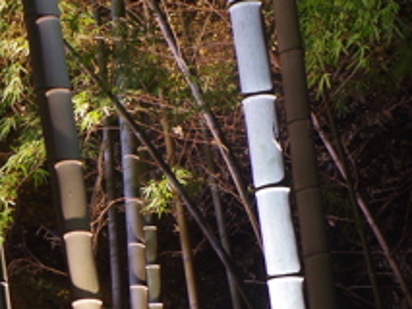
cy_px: 195
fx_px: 1870
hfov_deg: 11.6
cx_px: -354
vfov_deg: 9.5
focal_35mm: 157
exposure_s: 30
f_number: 9
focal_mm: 23.13
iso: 100
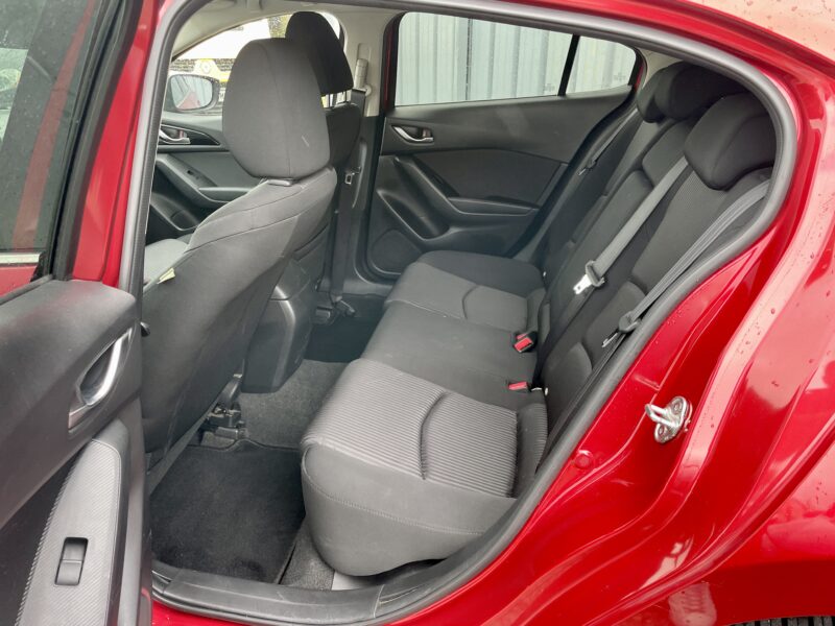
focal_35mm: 26
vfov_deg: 53.1
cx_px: 418
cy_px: 313
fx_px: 627
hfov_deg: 67.3
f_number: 1.6
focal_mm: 4.2
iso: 100
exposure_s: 1/121
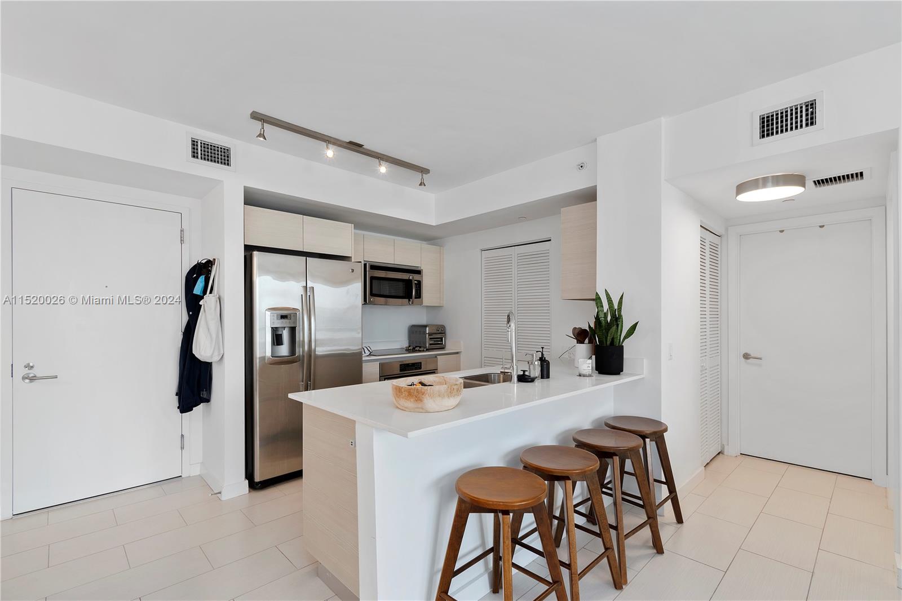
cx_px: 451
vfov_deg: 77.3
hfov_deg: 100.4
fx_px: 376
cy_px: 300
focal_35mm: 15
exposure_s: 1/2
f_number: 8
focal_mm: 10
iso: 100
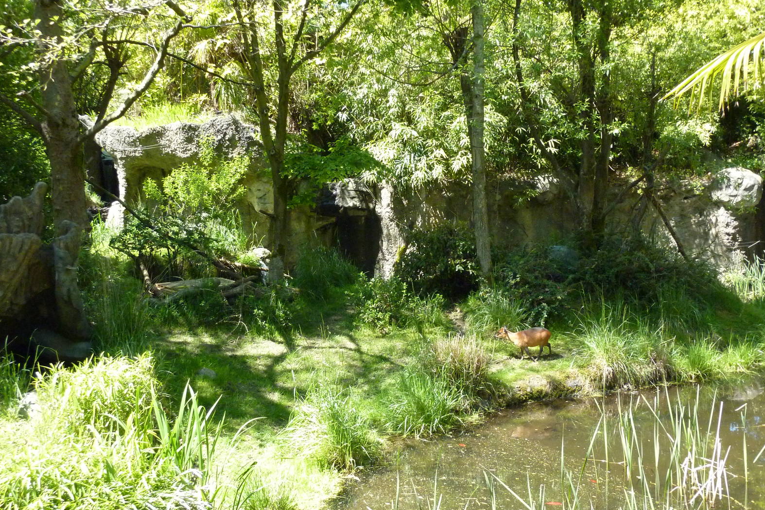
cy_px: 244
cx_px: 381
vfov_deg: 35.9
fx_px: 786
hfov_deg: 51.9
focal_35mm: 37
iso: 400
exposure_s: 1/400
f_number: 3.5
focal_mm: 5.7
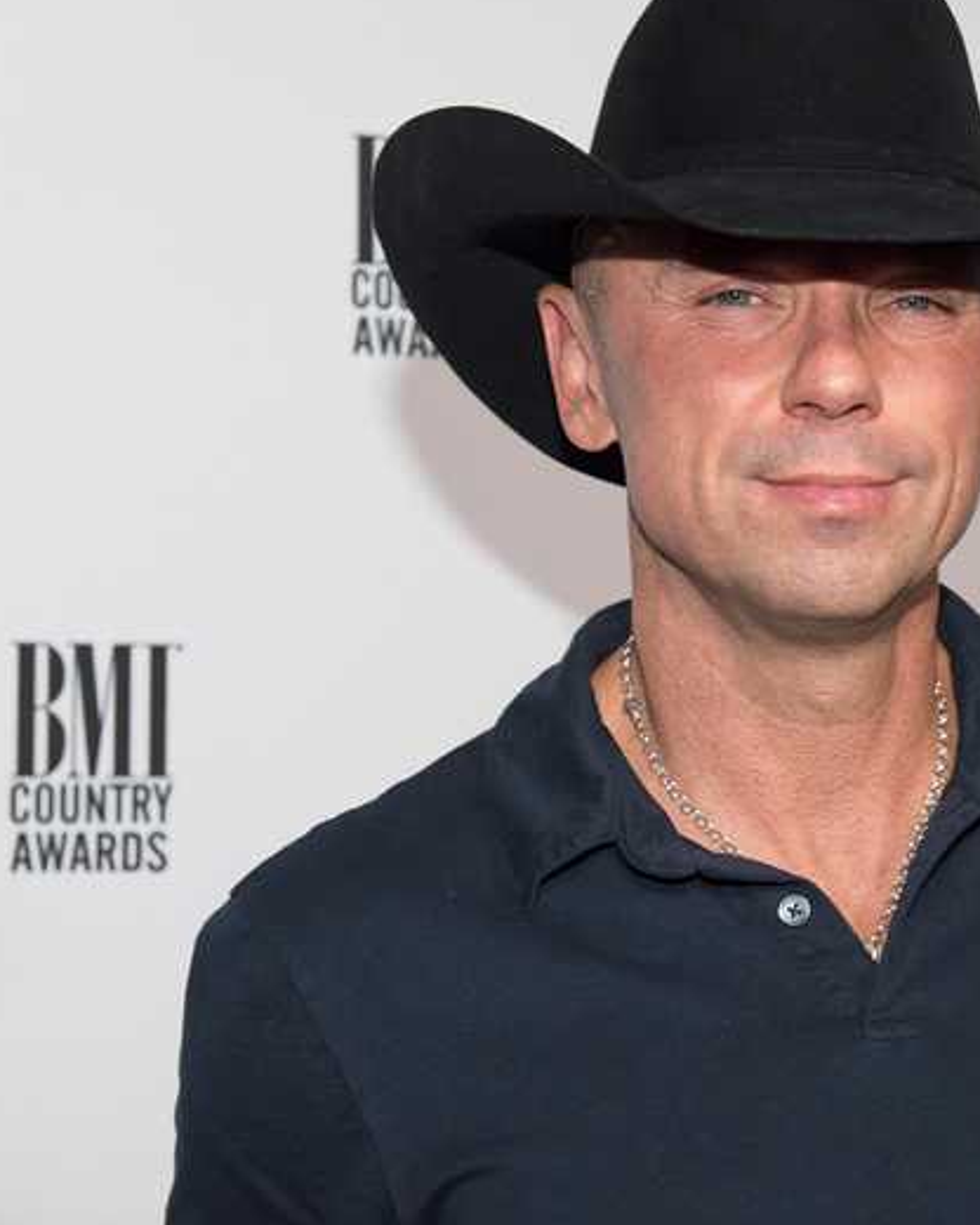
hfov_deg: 15.8
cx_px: 777
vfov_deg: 19.8
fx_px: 3517
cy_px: 675
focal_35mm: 97
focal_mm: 48
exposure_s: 1/160
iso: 800
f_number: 5.6
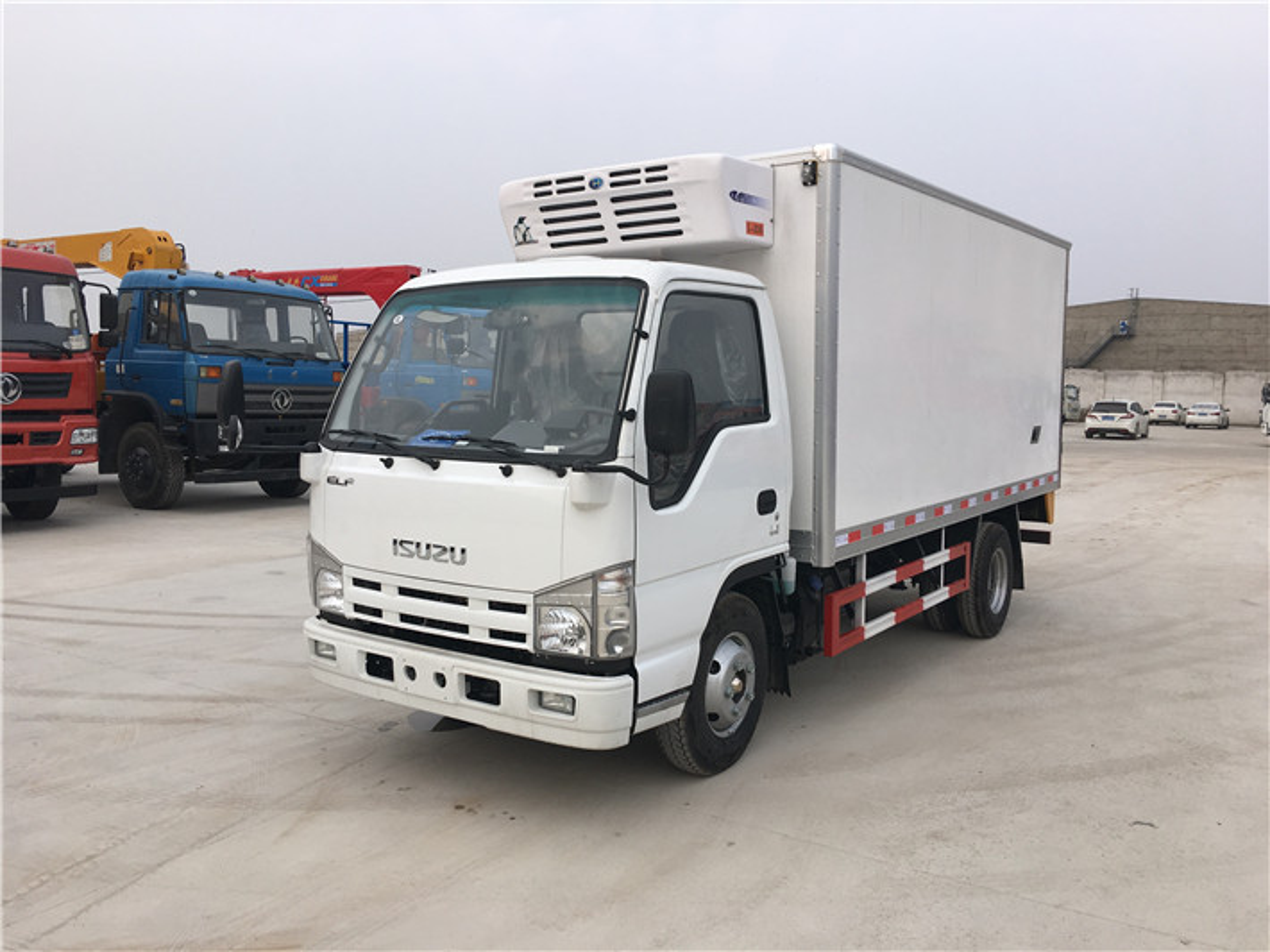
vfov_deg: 48.2
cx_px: 635
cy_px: 476
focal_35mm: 29
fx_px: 1064
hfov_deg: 61.7
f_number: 2.2
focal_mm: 4.15
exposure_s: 1/541
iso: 25
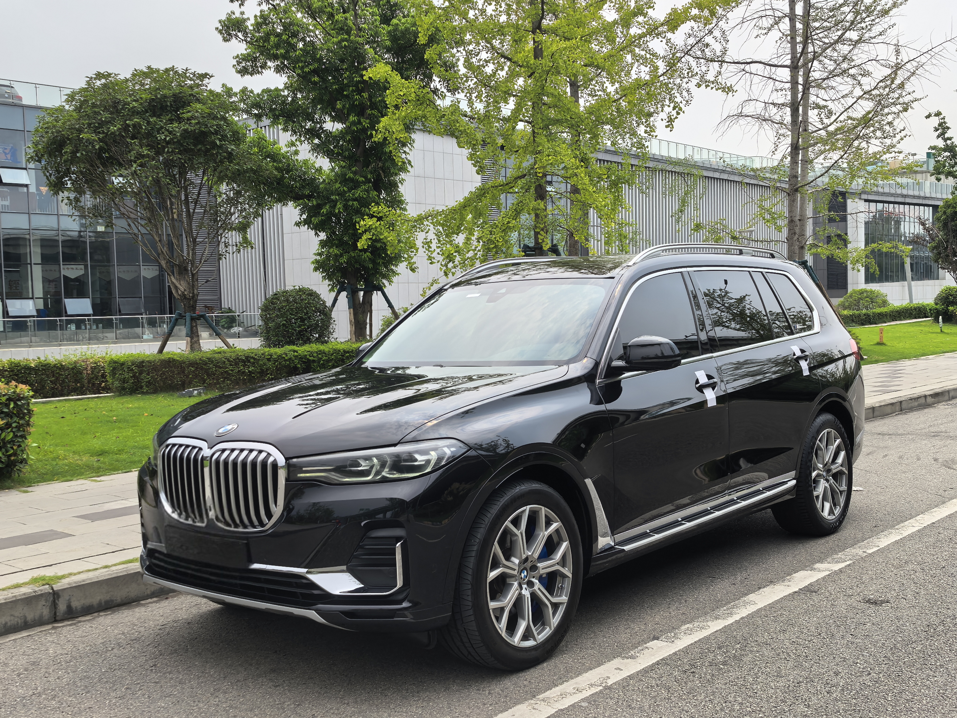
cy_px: 359
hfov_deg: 50.1
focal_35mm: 37
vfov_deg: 38.7
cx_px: 478
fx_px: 1023
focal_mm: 6.98
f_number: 2
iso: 50
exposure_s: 1/3663
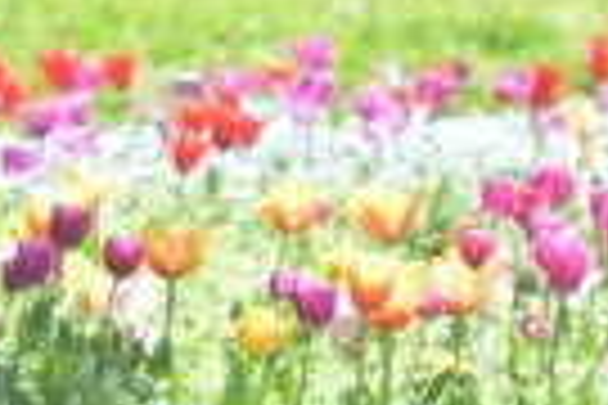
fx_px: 10504
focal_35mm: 622
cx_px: 1738
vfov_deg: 2.2
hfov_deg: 3.3
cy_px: 133
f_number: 3.5
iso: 100
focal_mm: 105
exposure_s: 1/400
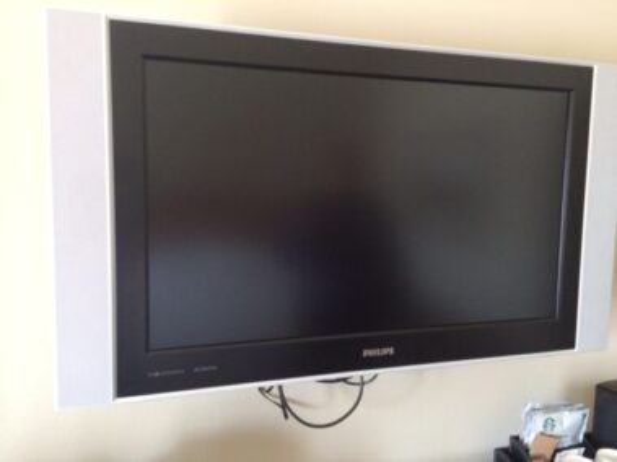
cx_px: 308
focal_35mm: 30
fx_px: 535
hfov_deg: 60.0
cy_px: 231
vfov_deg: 46.8
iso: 320
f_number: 2.2
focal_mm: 4.12
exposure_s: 1/15
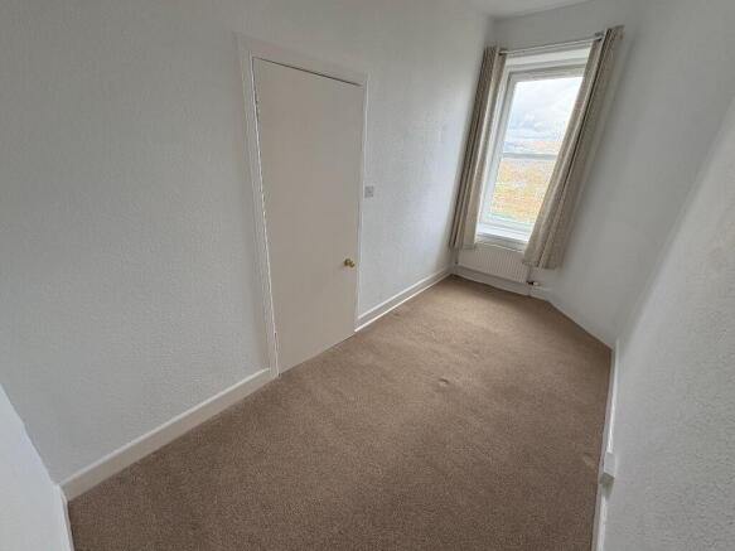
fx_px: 297
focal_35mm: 14
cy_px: 276
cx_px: 368
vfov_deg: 85.7
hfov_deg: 102.1
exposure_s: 1/125
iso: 80
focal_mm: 2.22
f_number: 2.2
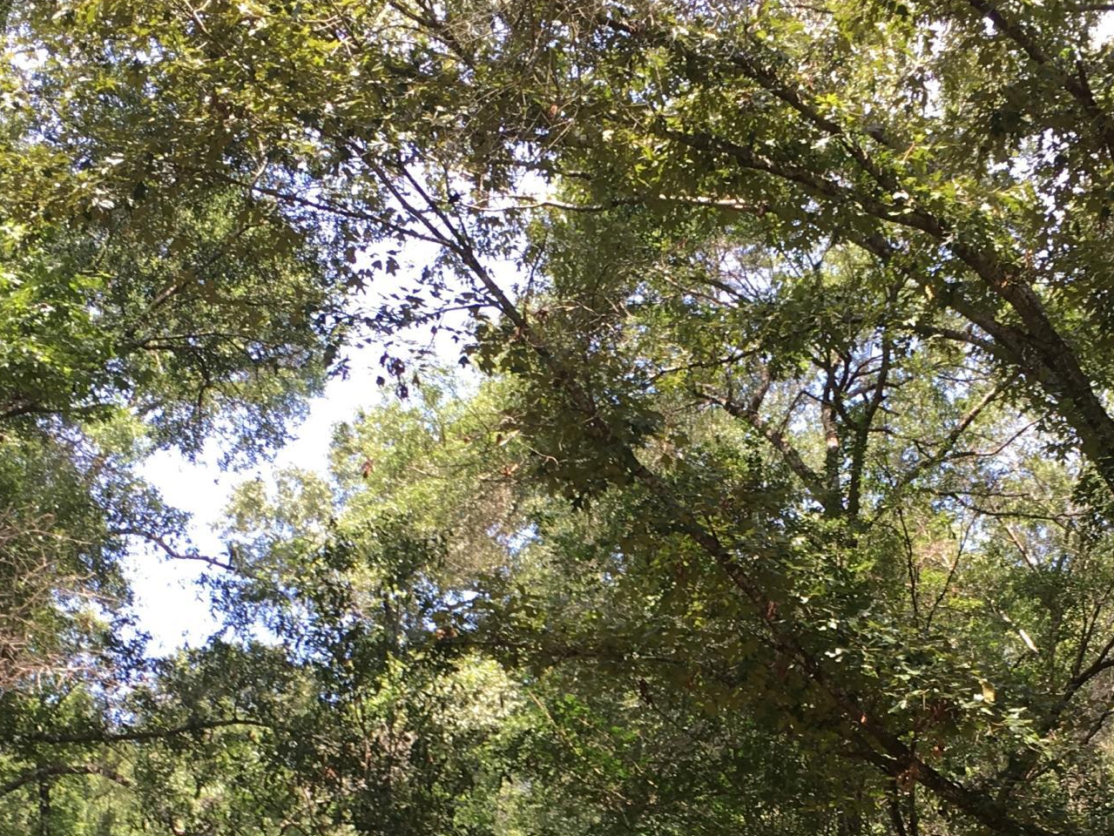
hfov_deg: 28.5
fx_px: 2189
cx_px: 642
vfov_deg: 21.0
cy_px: 805
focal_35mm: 68
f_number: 2.2
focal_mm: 4.15
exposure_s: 1/176
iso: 25
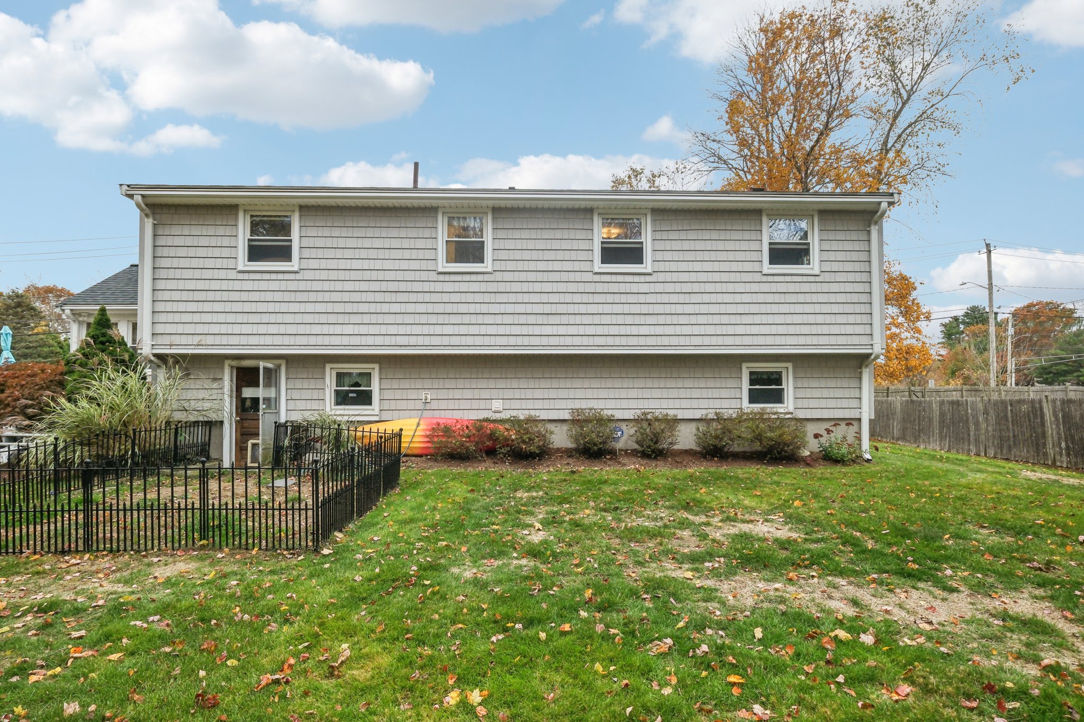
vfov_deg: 70.4
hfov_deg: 93.3
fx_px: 512
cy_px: 361
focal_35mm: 17
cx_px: 542
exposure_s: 1/600
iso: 320
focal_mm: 11.5
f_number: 5.6
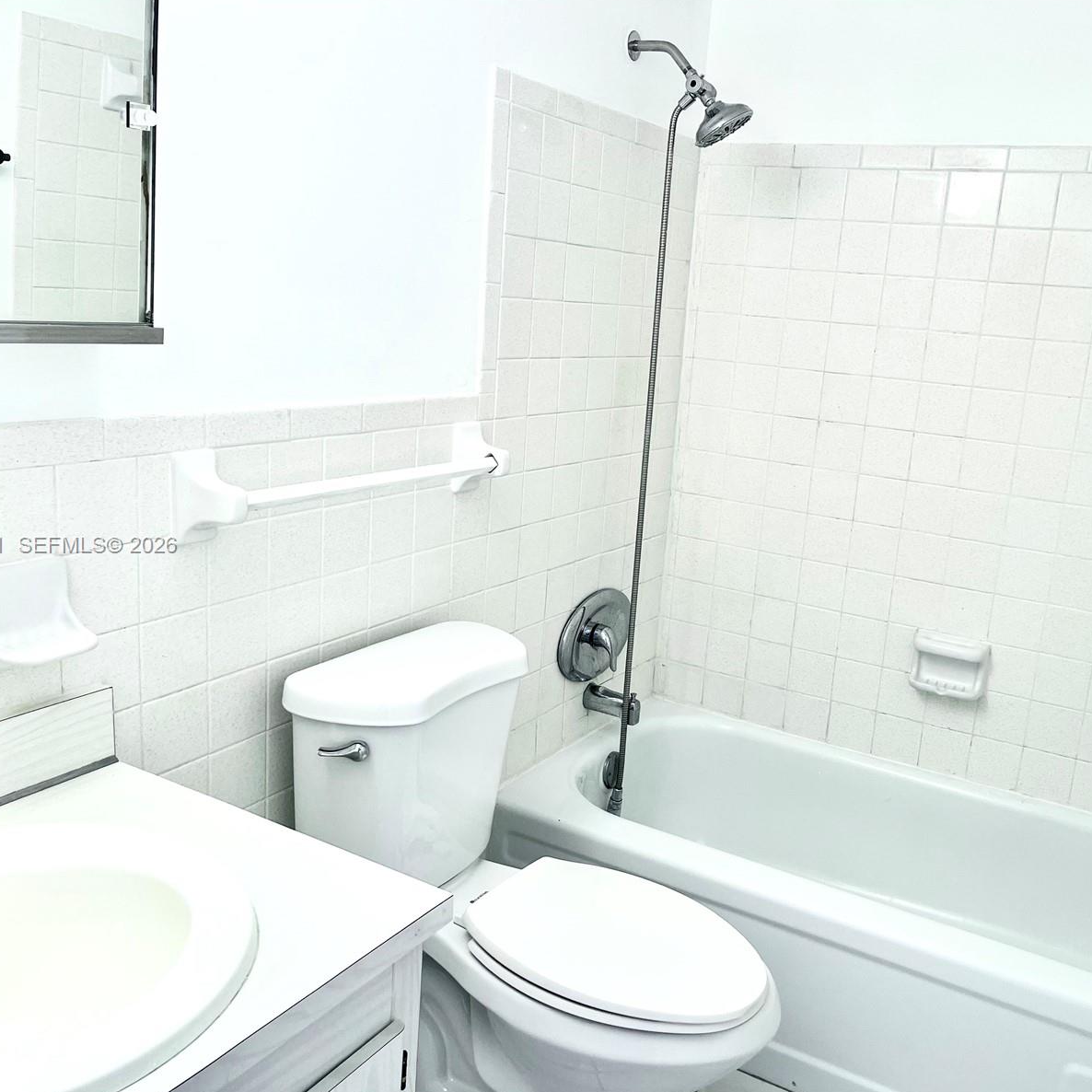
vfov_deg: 52.5
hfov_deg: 52.3
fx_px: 1106
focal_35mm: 31
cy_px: 546
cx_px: 626
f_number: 1.6
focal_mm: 5.1
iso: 64
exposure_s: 1/60
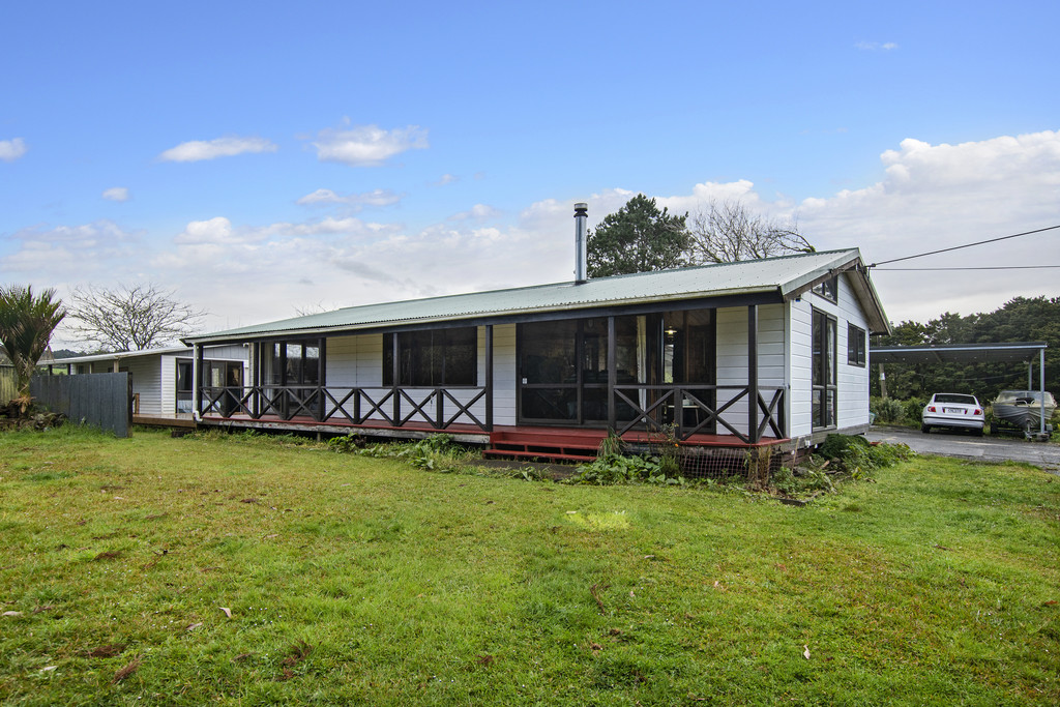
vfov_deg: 59.5
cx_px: 530
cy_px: 354
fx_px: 618
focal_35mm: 21
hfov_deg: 81.2
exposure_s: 1/160
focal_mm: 14
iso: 200
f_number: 7.1
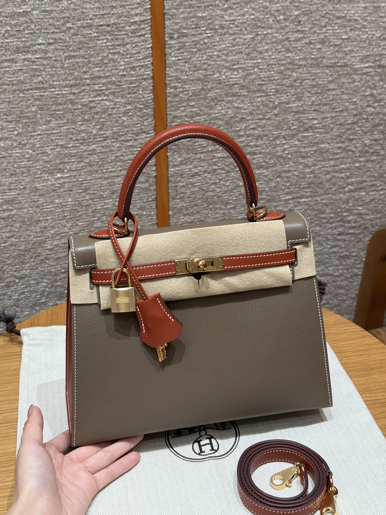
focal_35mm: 48
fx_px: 714
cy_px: 258
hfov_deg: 30.3
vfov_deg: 39.7
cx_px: 193
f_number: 1.78
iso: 100
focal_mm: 6.76
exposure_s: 1/89
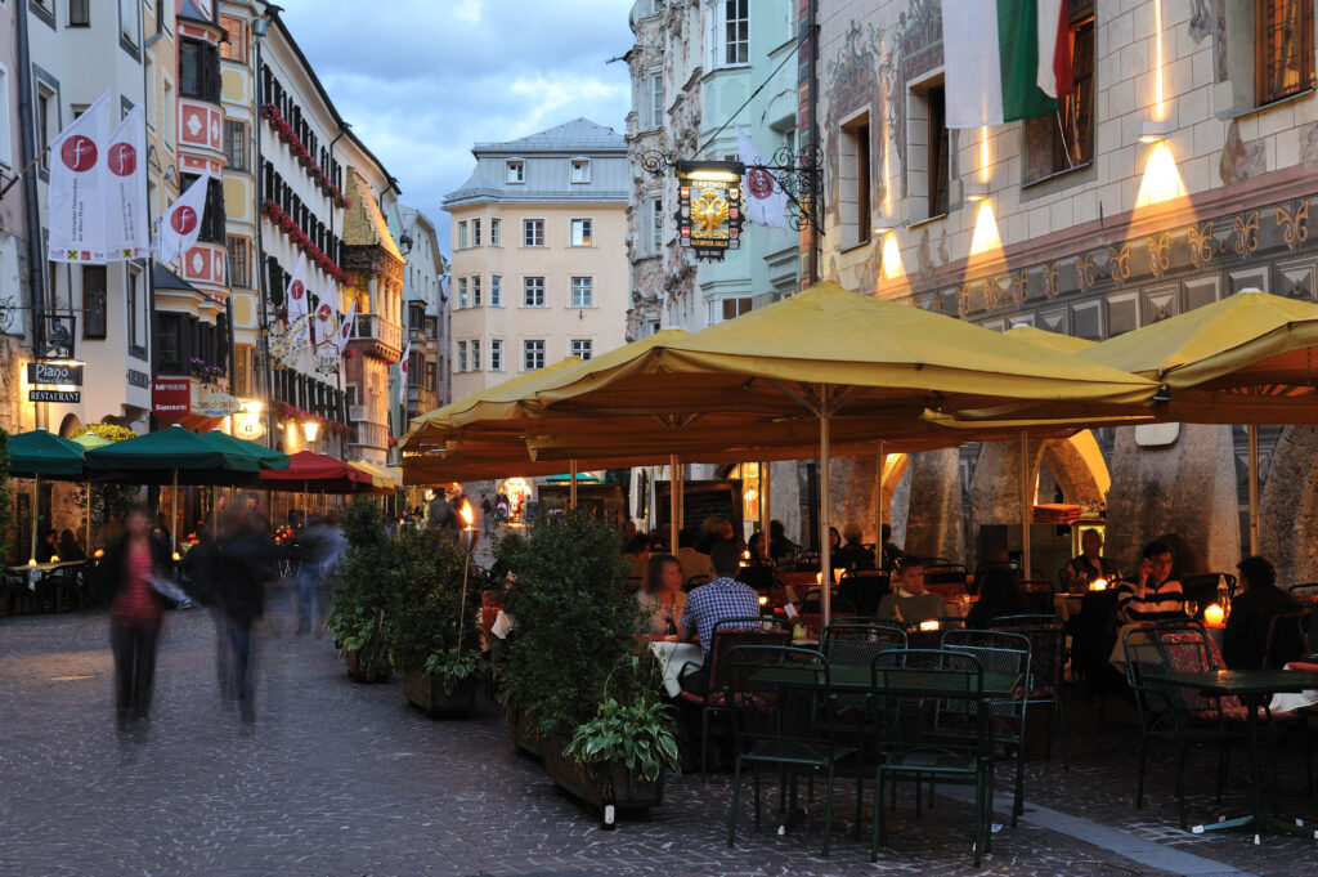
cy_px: 438
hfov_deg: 38.2
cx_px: 659
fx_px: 1902
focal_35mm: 52
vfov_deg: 25.9
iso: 200
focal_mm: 52
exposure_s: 2
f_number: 9
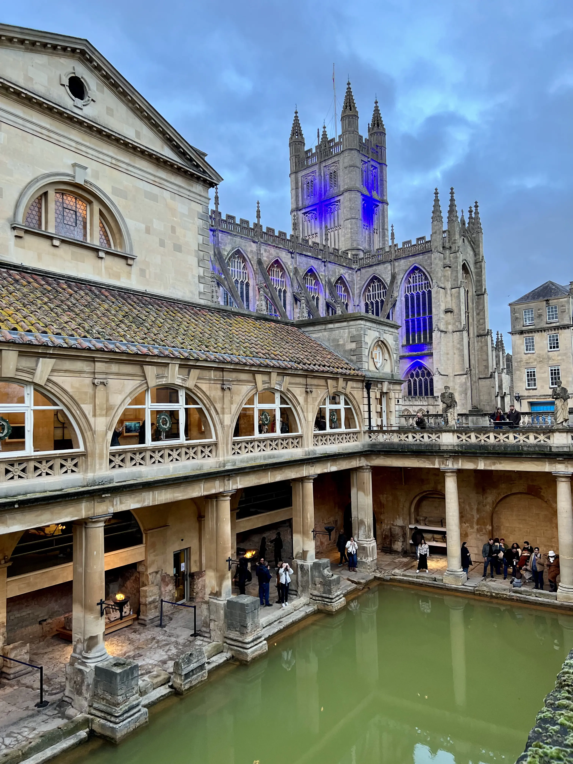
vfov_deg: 67.3
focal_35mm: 26
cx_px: 286
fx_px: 574
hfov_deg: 53.1
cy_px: 382
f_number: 1.5
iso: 100
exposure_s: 1/100
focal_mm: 5.7
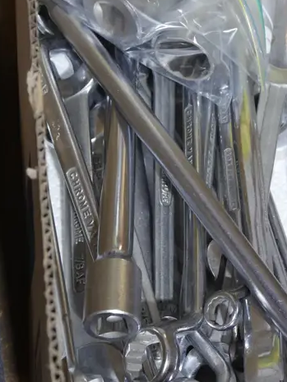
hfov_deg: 15.1
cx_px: 255
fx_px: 1072
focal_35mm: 97
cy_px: 168
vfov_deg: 20.2
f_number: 4.7
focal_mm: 22
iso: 800
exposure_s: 1/60
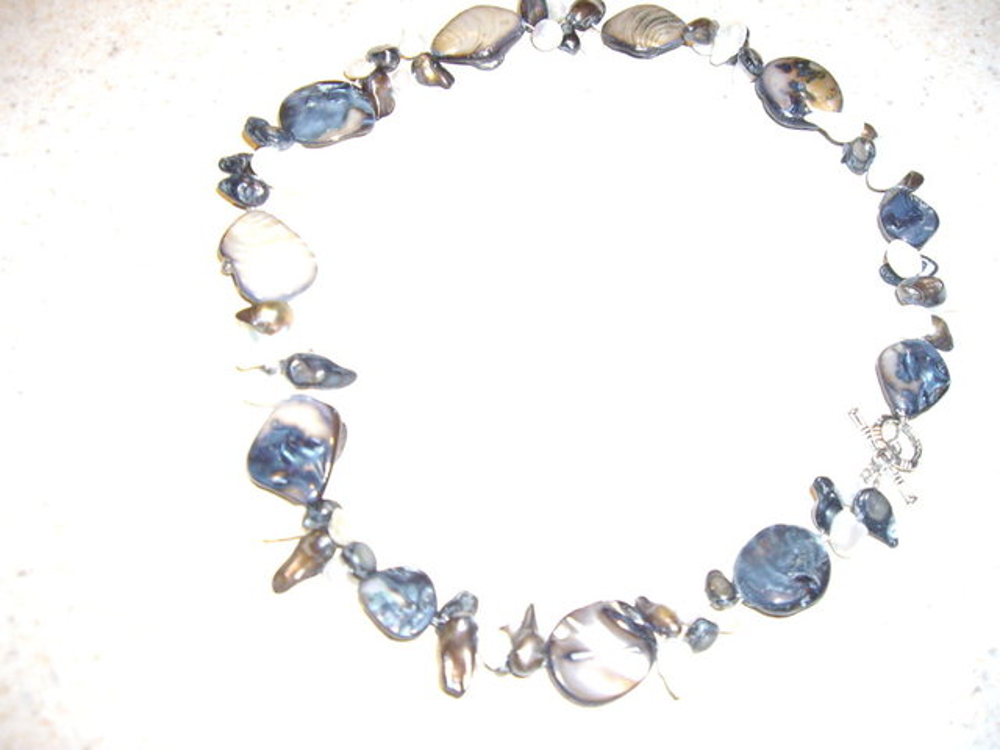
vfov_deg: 37.7
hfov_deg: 49.0
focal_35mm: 38
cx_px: 500
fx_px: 1098
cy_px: 375
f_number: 2.7
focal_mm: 6.2
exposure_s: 1/80
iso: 200
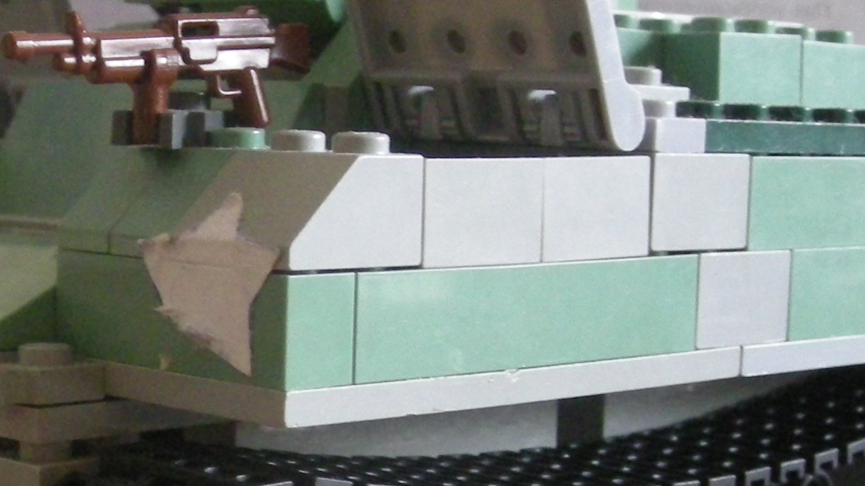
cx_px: 157
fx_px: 2224
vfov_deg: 12.4
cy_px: 362
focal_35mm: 97
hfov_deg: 21.7
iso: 400
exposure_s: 1/56.1
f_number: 2.8
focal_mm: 5.7
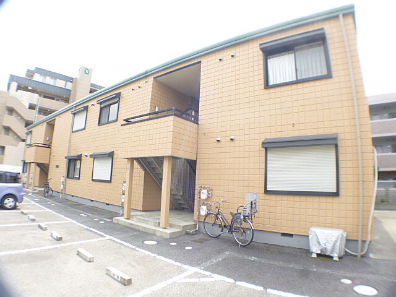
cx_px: 198
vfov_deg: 44.2
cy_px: 148
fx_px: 366
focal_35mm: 32
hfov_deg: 56.8
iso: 100
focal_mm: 5.7
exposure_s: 1/250
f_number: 2.9
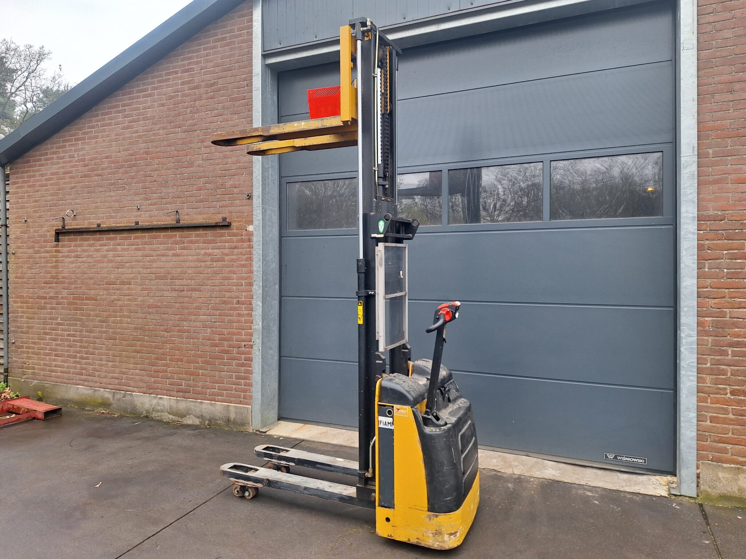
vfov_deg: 58.9
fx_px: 496
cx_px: 373
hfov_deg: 73.9
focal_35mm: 23
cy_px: 280
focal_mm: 5.54
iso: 40
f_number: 1.8
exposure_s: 1/167
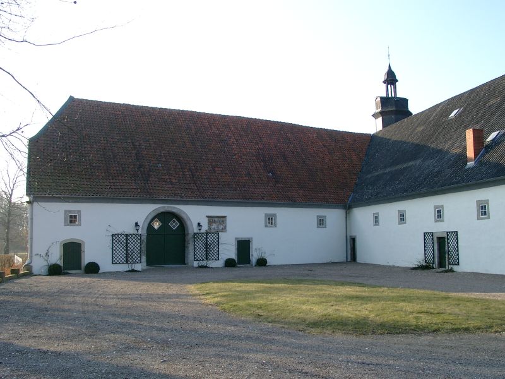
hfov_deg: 54.0
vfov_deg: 41.8
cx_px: 252
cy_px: 190
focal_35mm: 34
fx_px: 496
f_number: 4
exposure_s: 1/199
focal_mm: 7.13
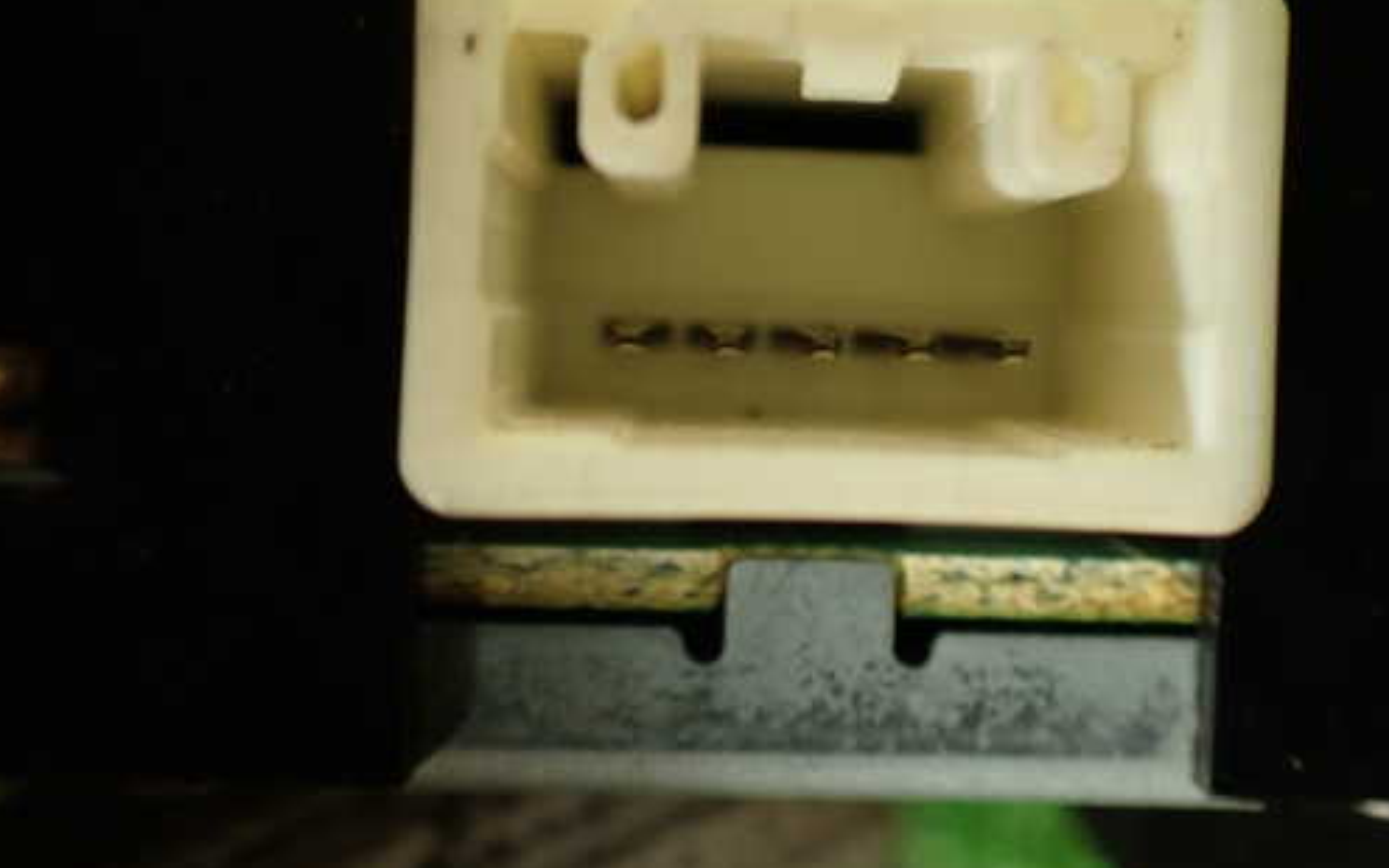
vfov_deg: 31.1
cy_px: 328
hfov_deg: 48.0
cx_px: 823
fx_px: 1552
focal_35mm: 41
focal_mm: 5.79
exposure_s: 1/50
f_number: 2.4
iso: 200
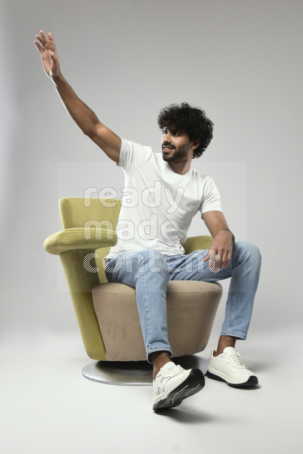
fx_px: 429
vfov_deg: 55.8
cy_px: 227
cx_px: 152
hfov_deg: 38.9
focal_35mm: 34
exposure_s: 1/125
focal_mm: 34
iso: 400
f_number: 5.6
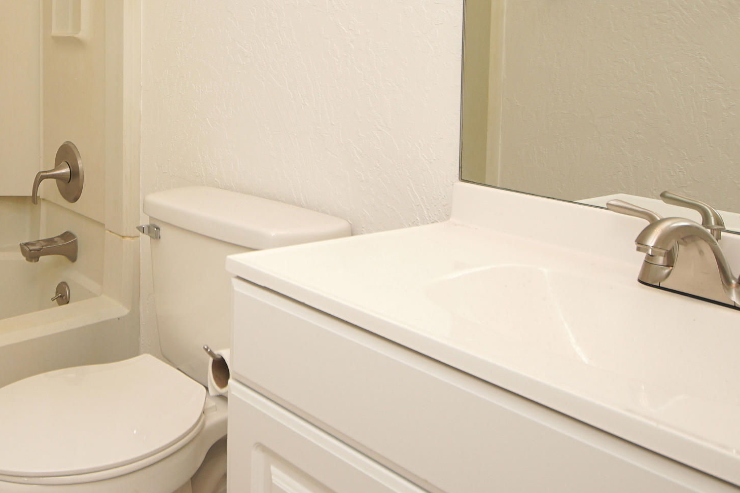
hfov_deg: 48.1
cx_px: 117
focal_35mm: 37
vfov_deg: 34.5
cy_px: 78
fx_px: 761
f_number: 4.5
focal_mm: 12
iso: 160
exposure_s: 1/60
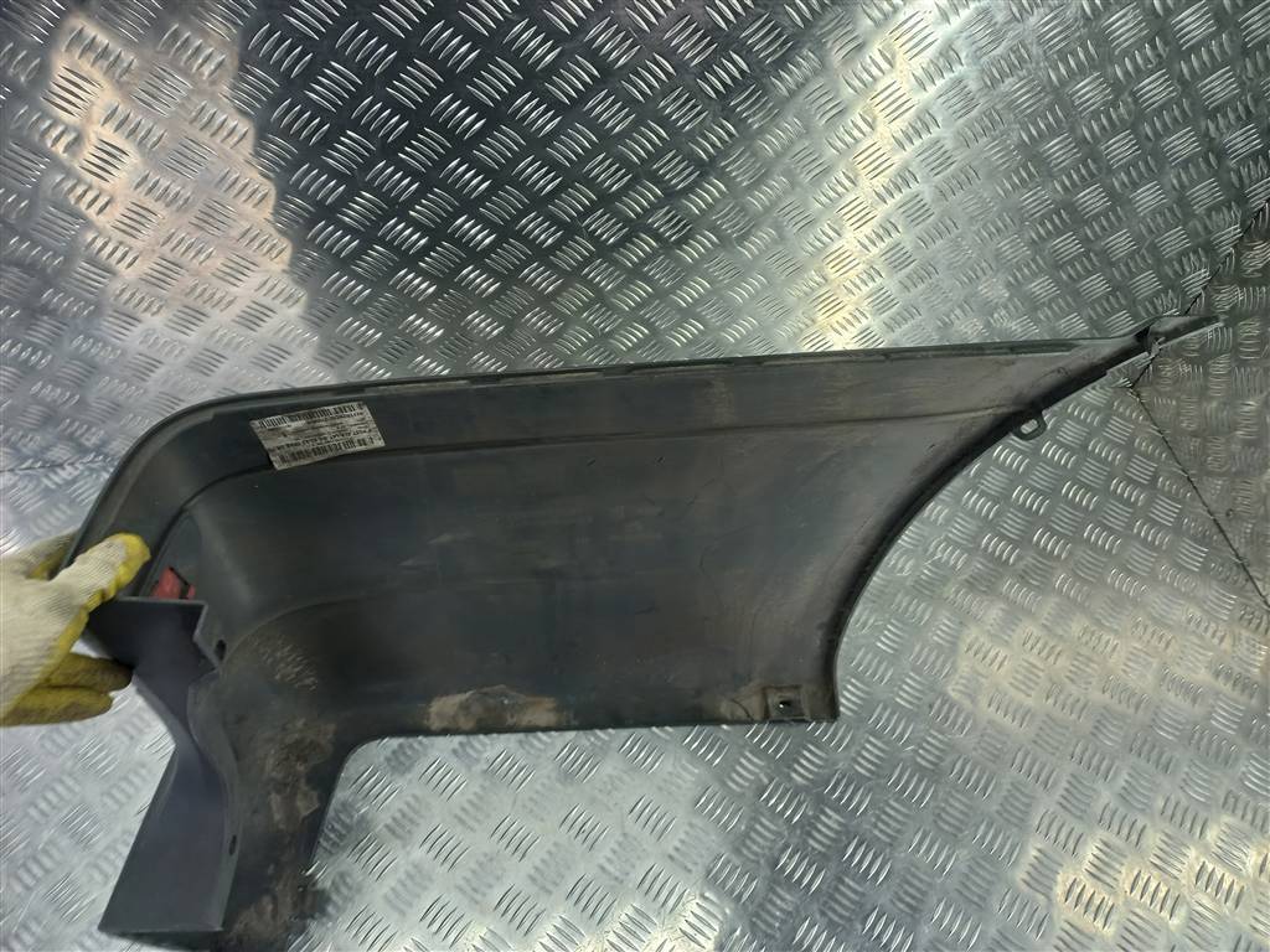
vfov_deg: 54.9
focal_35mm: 25
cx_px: 635
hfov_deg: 69.4
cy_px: 476
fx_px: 917
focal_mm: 4.6
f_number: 1.8
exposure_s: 1/50
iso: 40
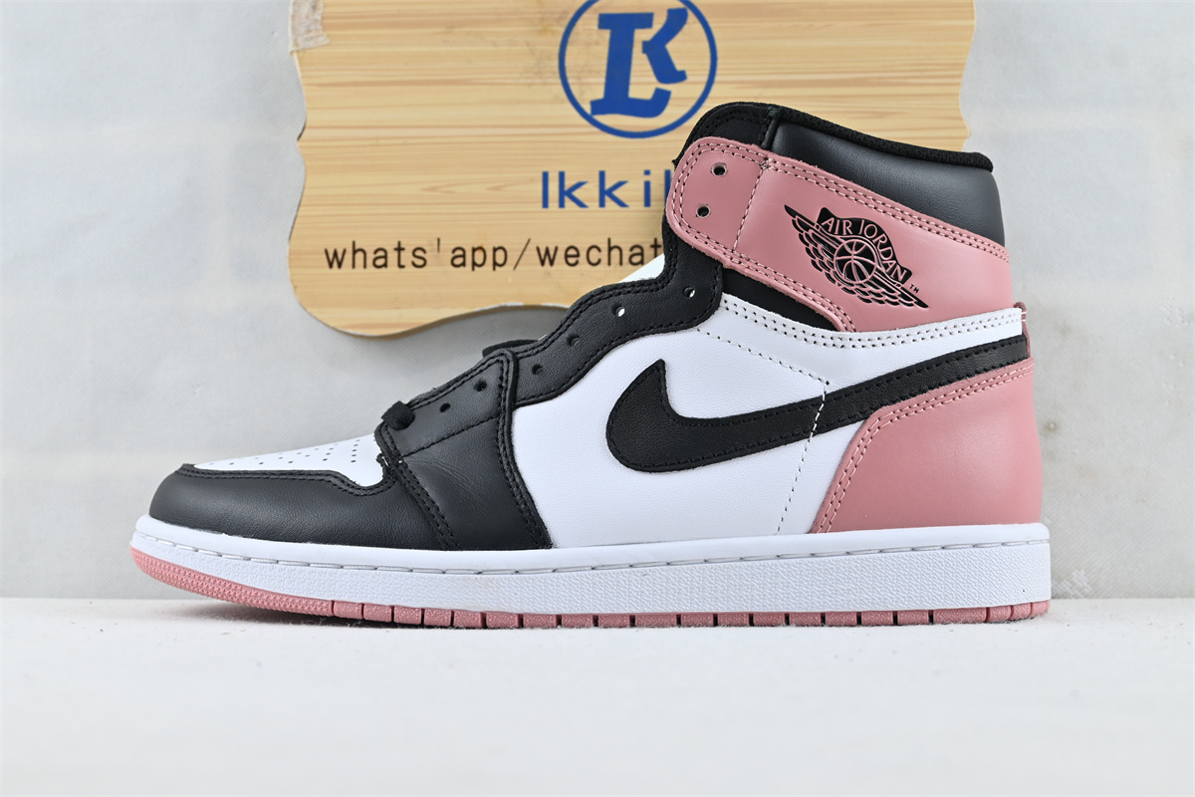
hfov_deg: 43.6
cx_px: 598
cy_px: 398
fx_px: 1494
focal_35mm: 45
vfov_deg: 29.9
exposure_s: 1/40
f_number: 4.8
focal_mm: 30
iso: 100
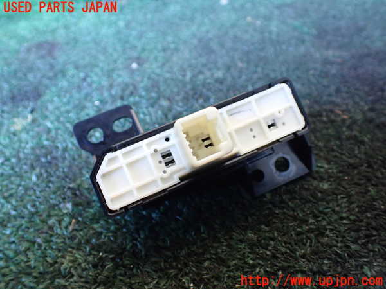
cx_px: 193
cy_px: 144
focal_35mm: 30
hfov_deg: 60.0
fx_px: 335
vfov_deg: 46.8
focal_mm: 5.4
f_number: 2.3
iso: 1000
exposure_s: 1/30
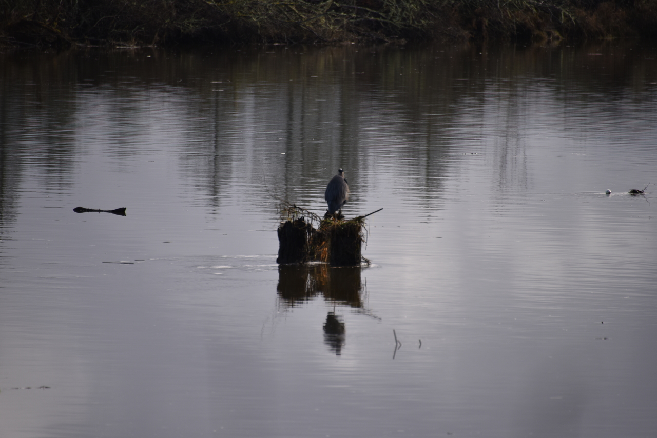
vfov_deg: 4.6
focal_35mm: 300
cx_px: 328
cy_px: 219
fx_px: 5476
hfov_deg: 6.9
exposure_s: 1/640
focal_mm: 300
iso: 220
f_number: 5.6
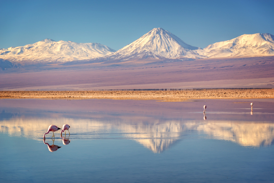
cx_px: 137
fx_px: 1028
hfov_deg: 15.2
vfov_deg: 10.2
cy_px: 92
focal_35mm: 135
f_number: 8
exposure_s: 1/200
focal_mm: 135
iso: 160
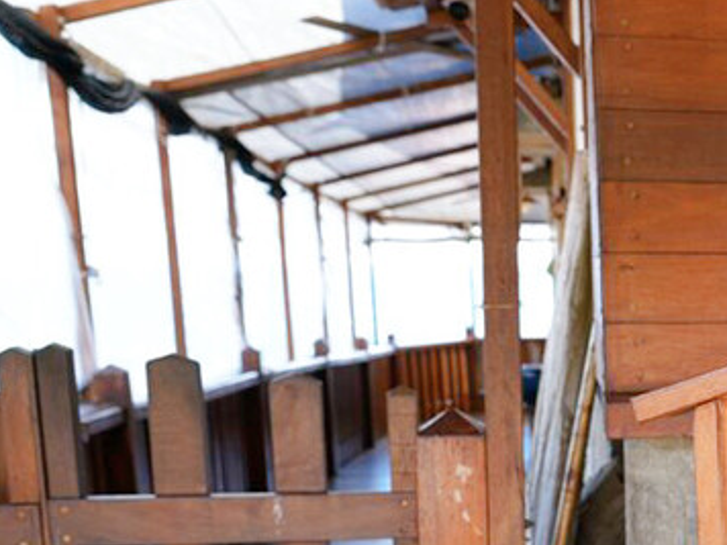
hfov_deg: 27.6
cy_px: 490
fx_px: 1302
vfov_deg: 23.1
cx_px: 864
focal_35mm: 62
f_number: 5
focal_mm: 27
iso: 160
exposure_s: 1/50
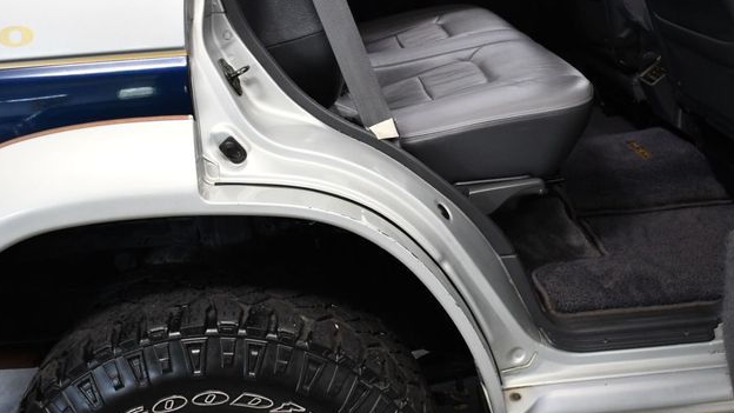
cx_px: 360
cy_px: 196
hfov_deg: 47.4
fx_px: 837
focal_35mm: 43
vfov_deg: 27.7
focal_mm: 20
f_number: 3.8
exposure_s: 1/125
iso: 1800
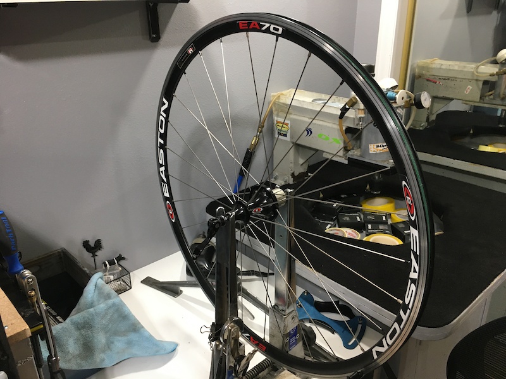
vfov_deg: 48.2
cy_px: 190
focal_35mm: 29
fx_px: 424
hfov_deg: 61.7
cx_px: 253
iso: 100
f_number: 2.2
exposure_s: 1/30
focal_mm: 4.15
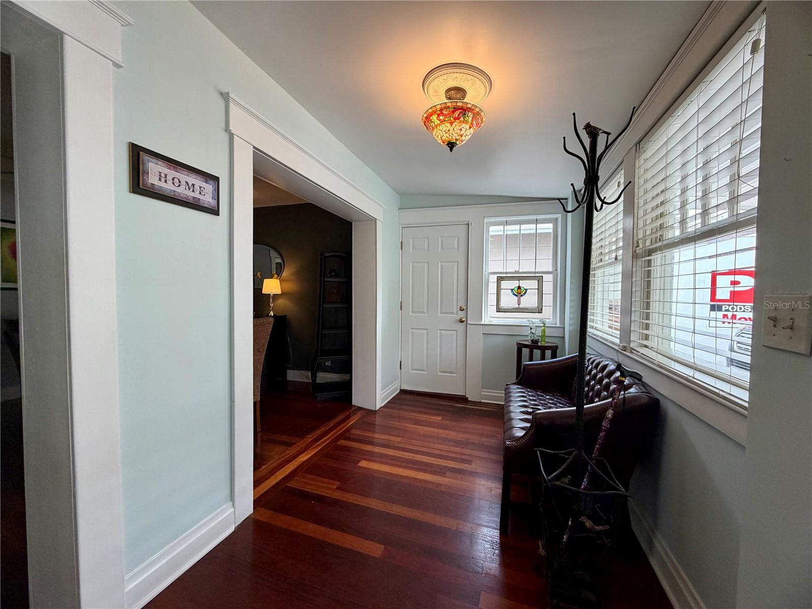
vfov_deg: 85.7
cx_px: 406
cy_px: 304
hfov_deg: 102.1
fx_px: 328
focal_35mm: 14
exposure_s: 1/120
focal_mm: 2.22
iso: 125
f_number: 2.2
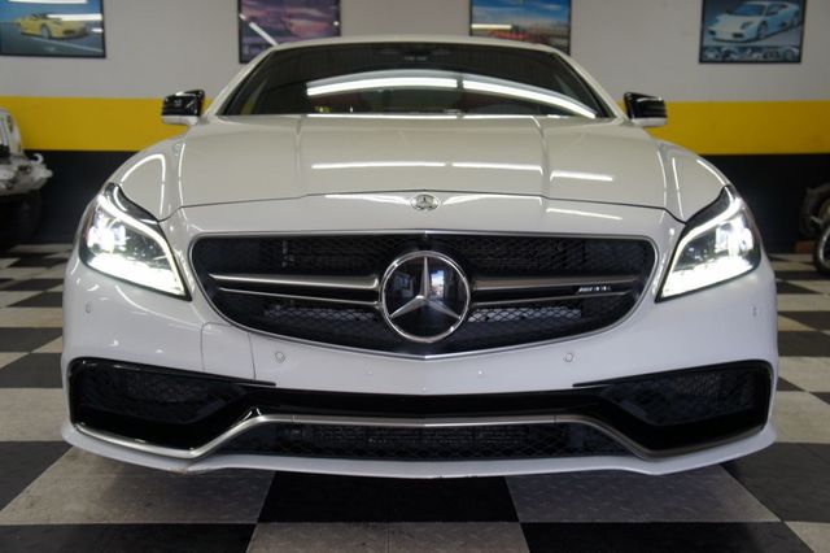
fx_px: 864
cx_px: 415
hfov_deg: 51.3
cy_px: 276
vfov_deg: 35.5
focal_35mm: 38
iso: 200
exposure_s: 1/50
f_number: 4.5
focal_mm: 25
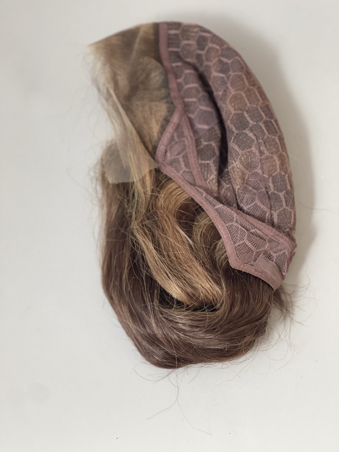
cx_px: 170
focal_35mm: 64
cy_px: 226
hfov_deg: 22.9
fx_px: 836
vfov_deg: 30.3
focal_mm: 7.5
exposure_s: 1/121
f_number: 2.2
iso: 200
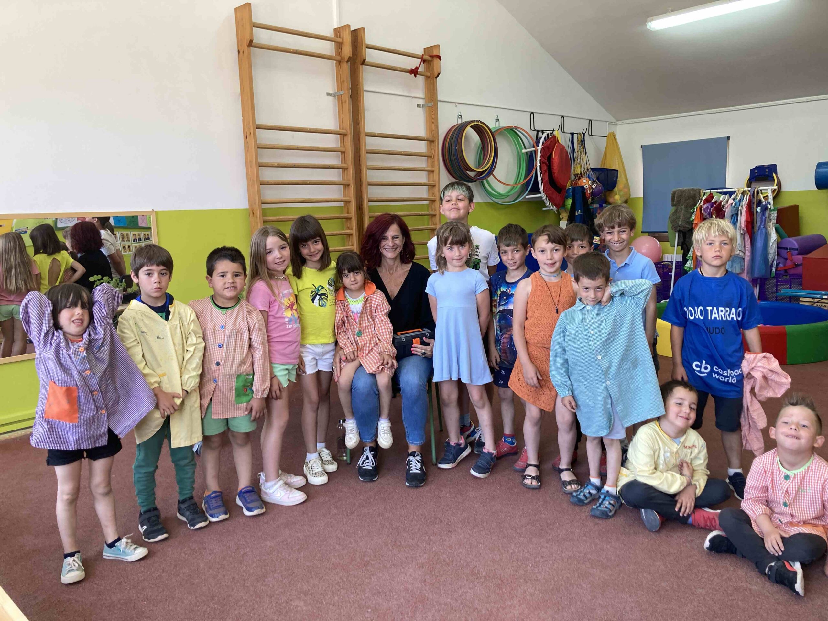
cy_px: 310
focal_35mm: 28
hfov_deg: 63.4
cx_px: 414
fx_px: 670
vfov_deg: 49.7
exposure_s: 1/50
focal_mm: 3.99
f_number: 1.8
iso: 64
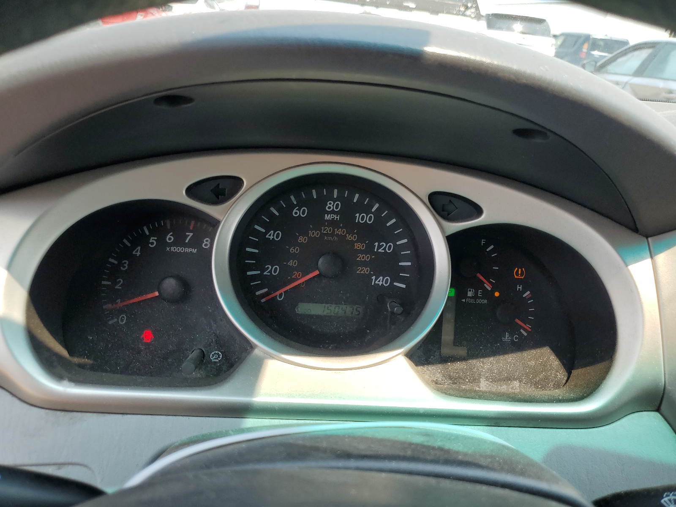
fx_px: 508
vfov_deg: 53.1
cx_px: 338
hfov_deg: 67.3
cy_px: 254
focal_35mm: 26
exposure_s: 1/588
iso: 50
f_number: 1.5
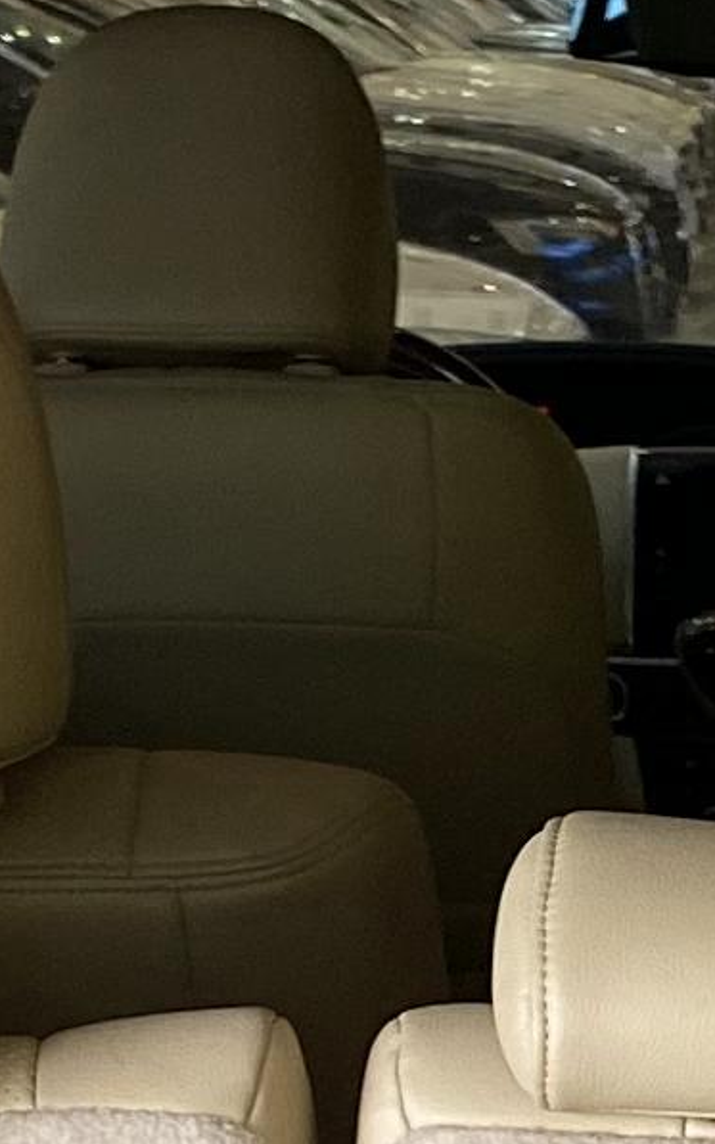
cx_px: 809
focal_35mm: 186
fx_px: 5800
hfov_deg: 7.0
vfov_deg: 11.0
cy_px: 1412
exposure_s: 1/100
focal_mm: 4.25
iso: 100
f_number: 1.8
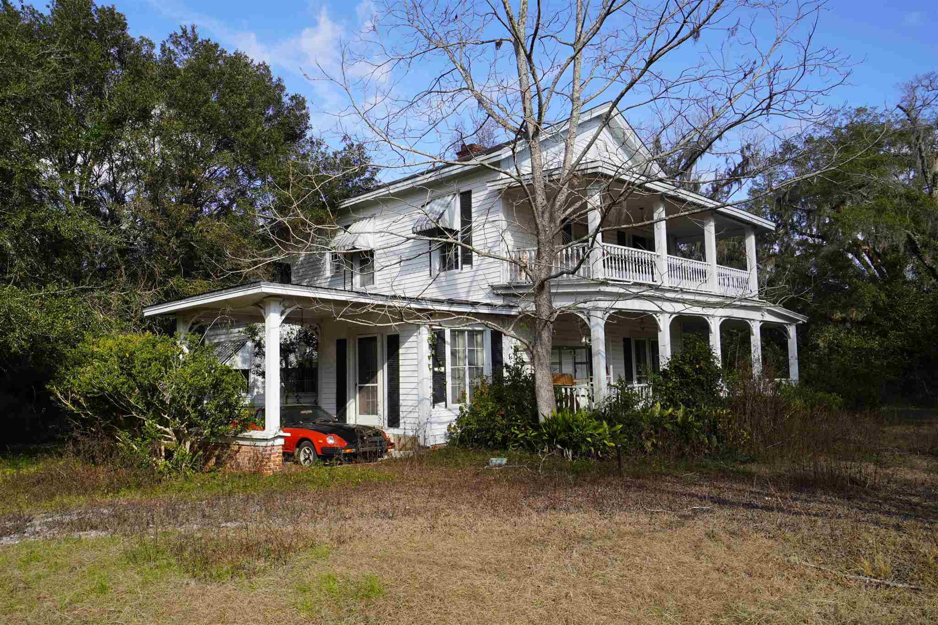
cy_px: 312
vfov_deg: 47.9
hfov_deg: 67.4
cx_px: 469
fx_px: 703
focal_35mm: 27
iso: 100
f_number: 9
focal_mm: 18
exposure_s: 1/125
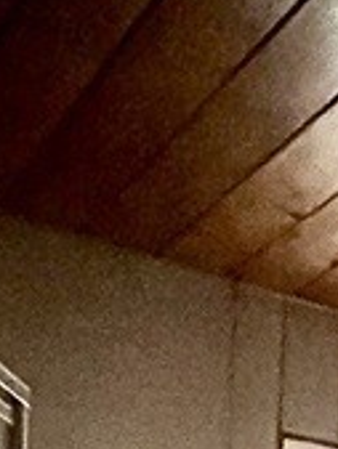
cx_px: 173
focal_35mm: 77
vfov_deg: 16.9
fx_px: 1001
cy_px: 951
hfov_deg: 19.2
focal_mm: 1.57
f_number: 1.8
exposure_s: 1/30
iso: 2000
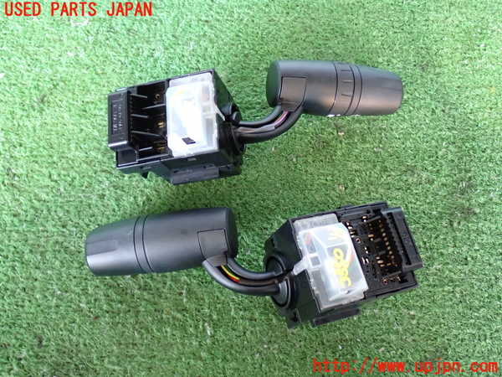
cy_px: 188
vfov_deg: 35.1
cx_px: 251
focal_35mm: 41
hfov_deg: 45.8
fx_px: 595
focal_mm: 7.31
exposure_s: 1/25
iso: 800
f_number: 2.8
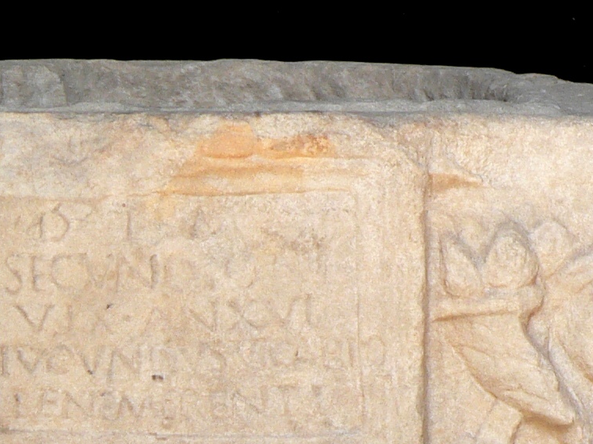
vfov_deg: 3.9
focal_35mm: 379
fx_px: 6489
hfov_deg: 5.2
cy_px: 457
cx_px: 194
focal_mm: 18.6
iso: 80
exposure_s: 1/160
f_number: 3.2
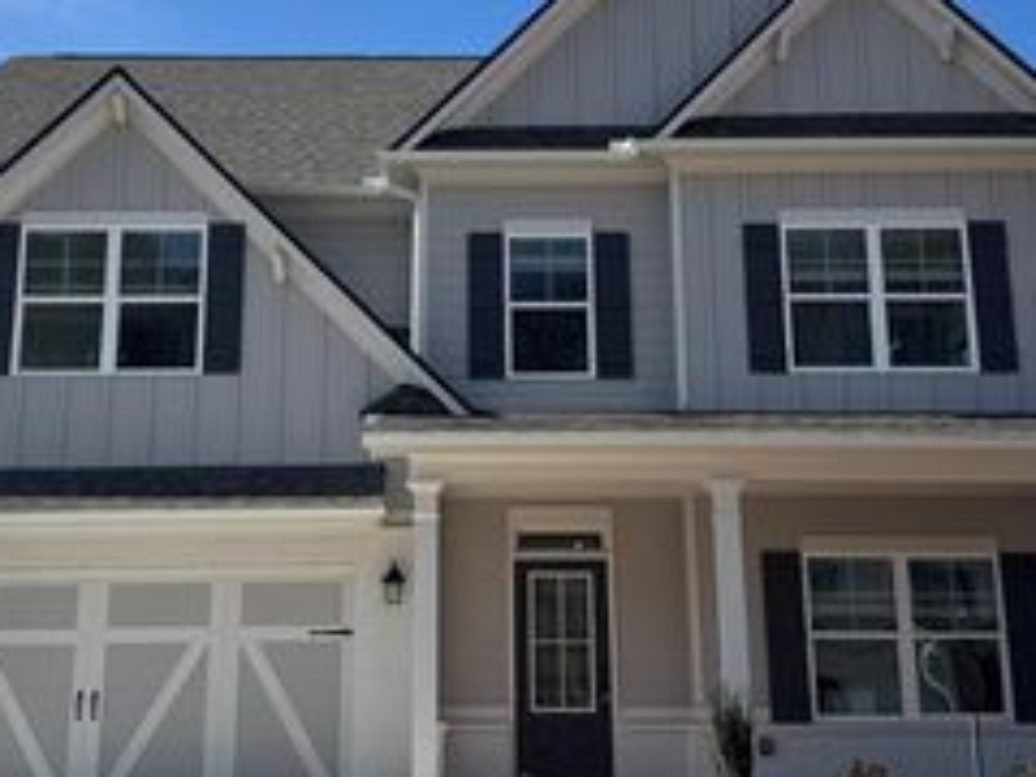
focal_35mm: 50
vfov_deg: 29.0
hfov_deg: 38.1
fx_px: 1496
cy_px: 287
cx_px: 466
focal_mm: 6.76
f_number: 1.78
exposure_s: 1/5348
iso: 80
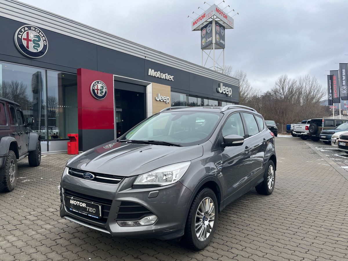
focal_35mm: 26
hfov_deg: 67.3
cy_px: 130
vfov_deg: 53.1
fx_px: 261
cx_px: 174
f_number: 1.6
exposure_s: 1/631
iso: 50
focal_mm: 5.1
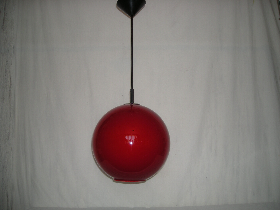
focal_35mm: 35
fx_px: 283
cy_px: 105
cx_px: 140
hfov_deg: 52.6
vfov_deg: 40.7
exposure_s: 1/54.8
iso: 50
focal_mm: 5.7
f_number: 2.8
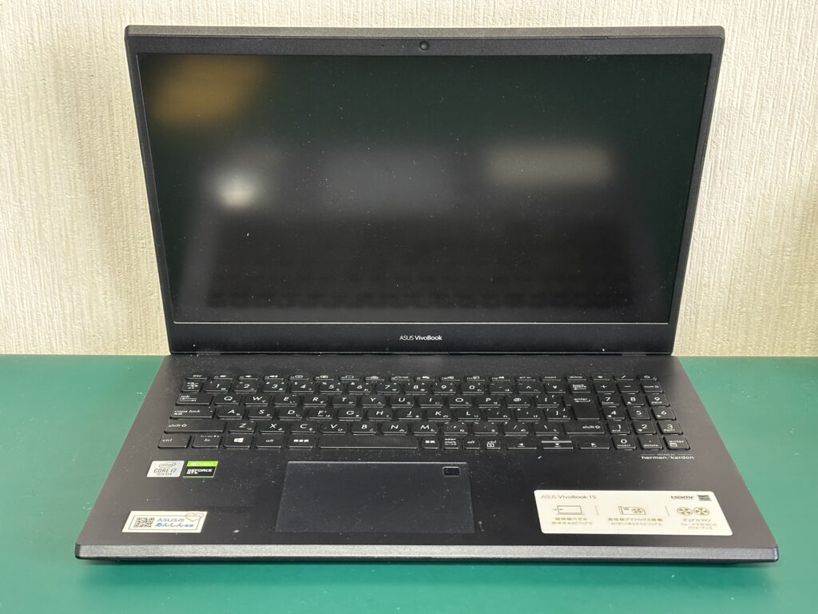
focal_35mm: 48
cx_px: 409
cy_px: 307
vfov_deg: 30.3
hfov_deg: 39.7
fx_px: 1134
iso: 400
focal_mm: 6.86
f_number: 1.78
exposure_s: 1/25
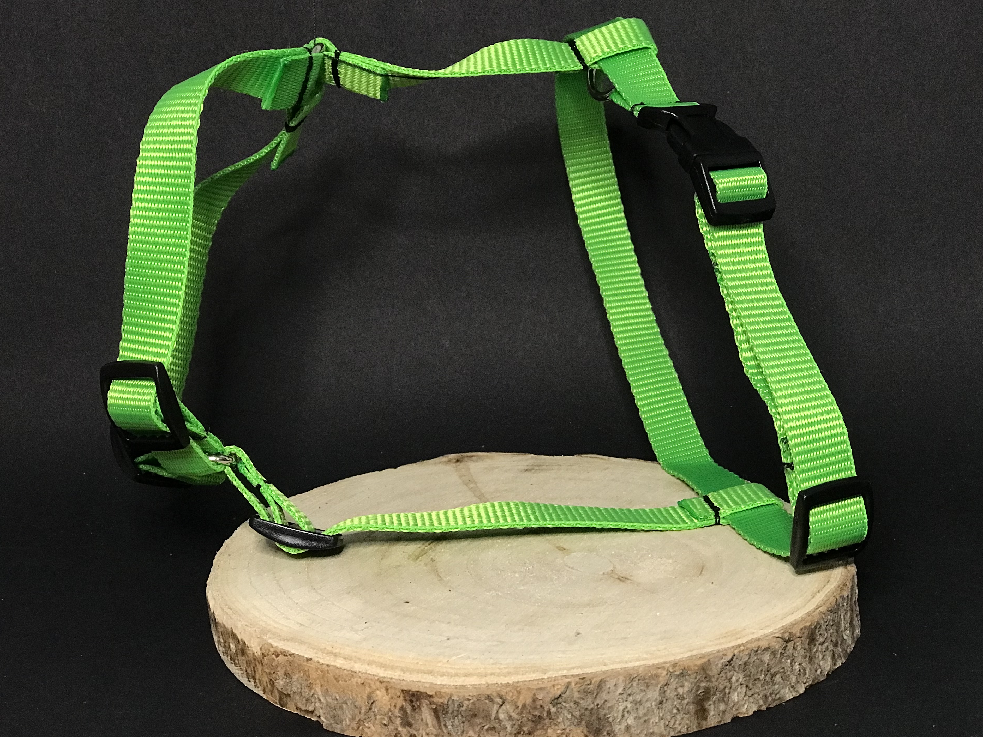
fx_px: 1732
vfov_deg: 24.0
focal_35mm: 61
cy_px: 386
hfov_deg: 31.7
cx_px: 523
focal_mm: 6.6
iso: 160
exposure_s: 1/50
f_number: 2.8
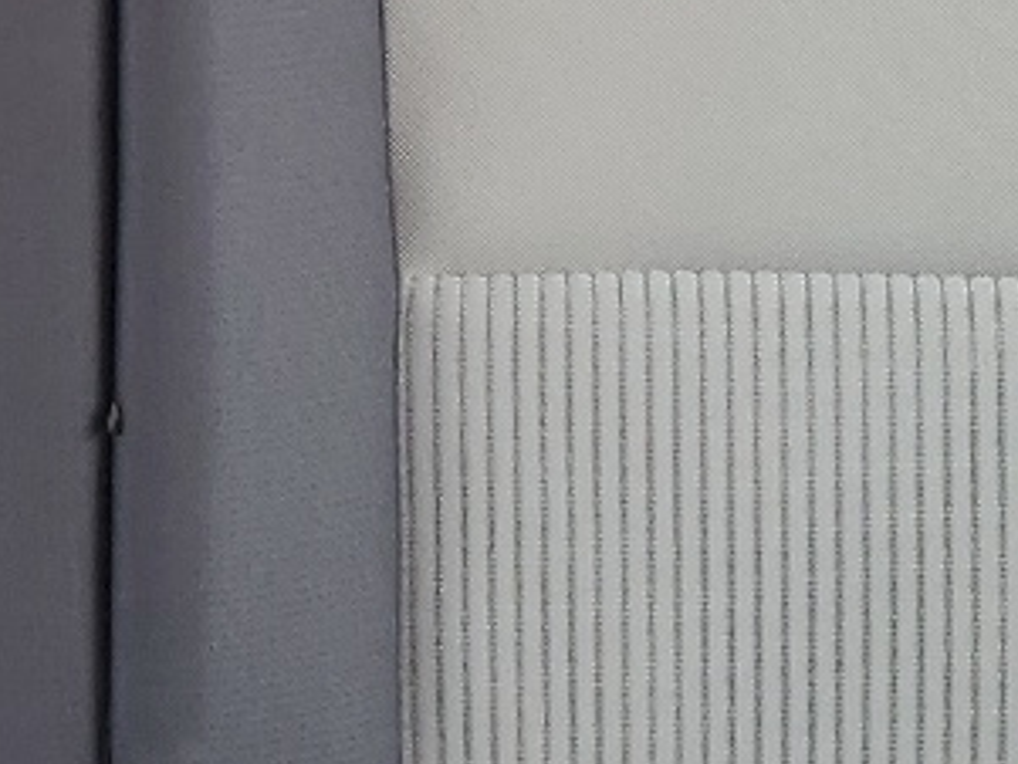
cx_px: -169
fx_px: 4060
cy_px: -281
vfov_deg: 10.5
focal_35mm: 138
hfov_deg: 13.9
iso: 52
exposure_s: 1/60.2
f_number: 1.5
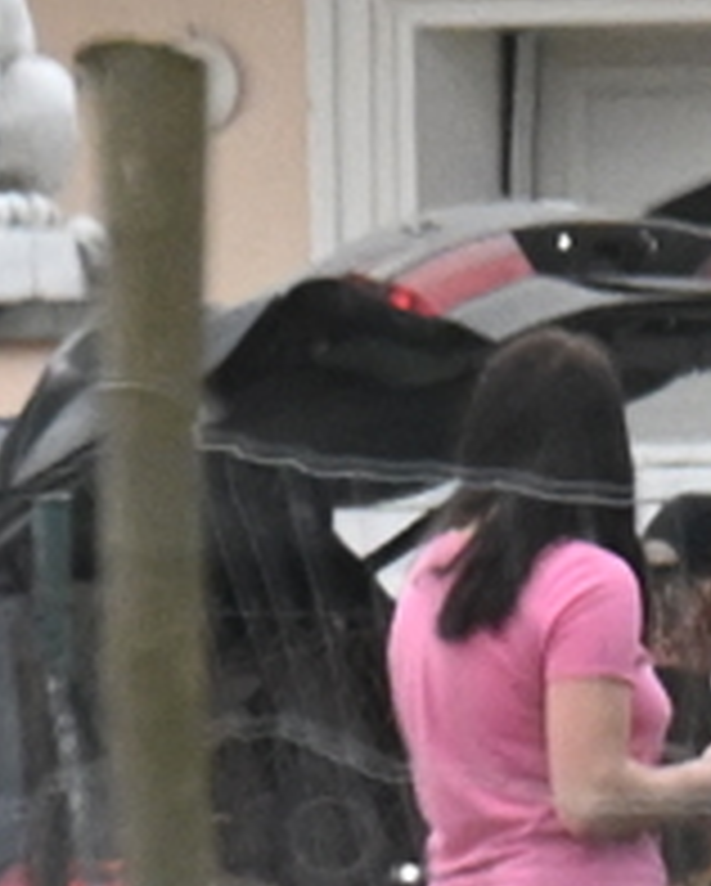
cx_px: -333
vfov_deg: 2.0
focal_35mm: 986
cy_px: 769
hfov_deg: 1.6
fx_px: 25895
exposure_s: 1/3200
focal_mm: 200
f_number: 6.3
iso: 2000
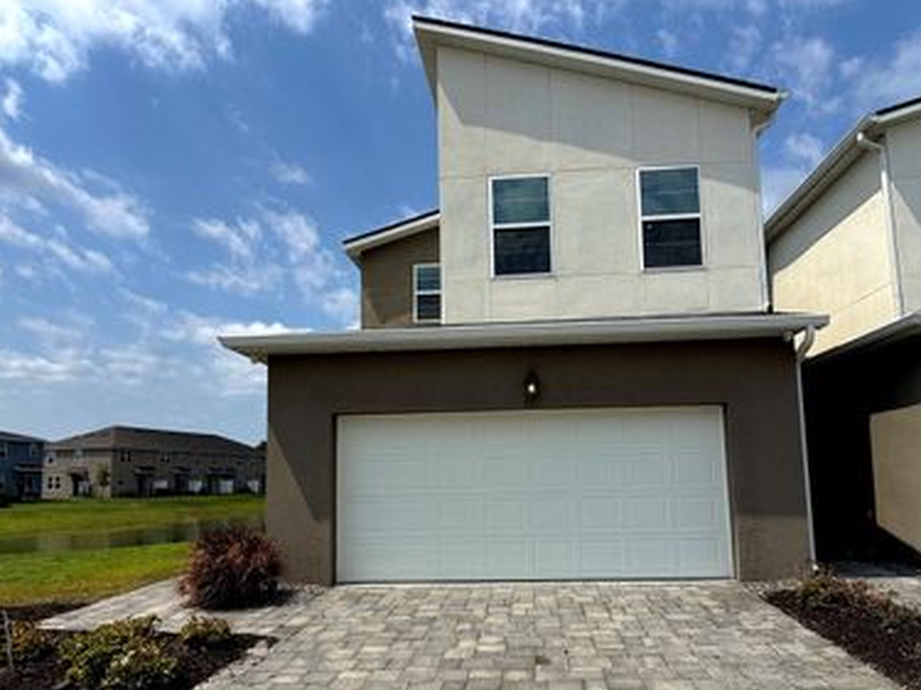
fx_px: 851
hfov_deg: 56.8
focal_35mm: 32
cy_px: 411
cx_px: 489
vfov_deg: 43.9
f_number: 1.78
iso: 80
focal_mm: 6.76
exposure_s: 1/9091
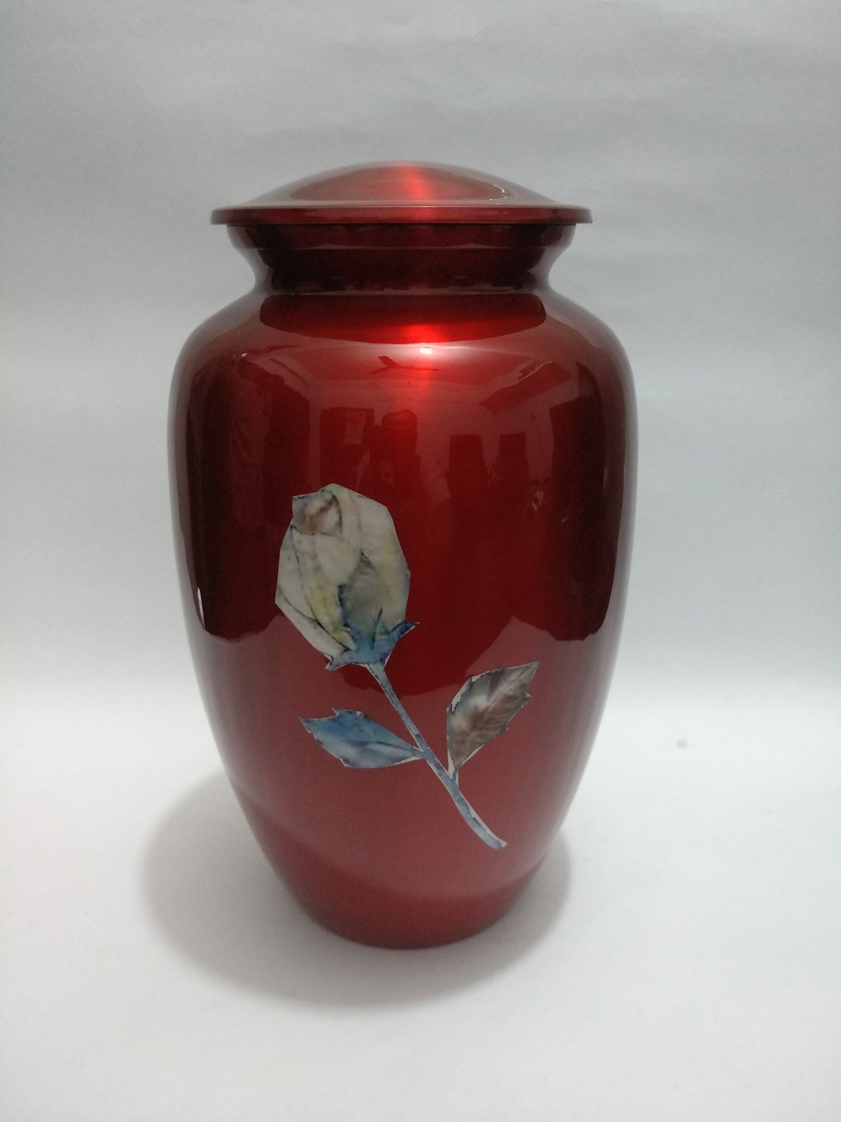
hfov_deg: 61.1
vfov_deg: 76.4
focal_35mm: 22
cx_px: 420
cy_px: 561
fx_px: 713
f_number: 2.2
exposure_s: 1/25
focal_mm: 3.81
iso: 800
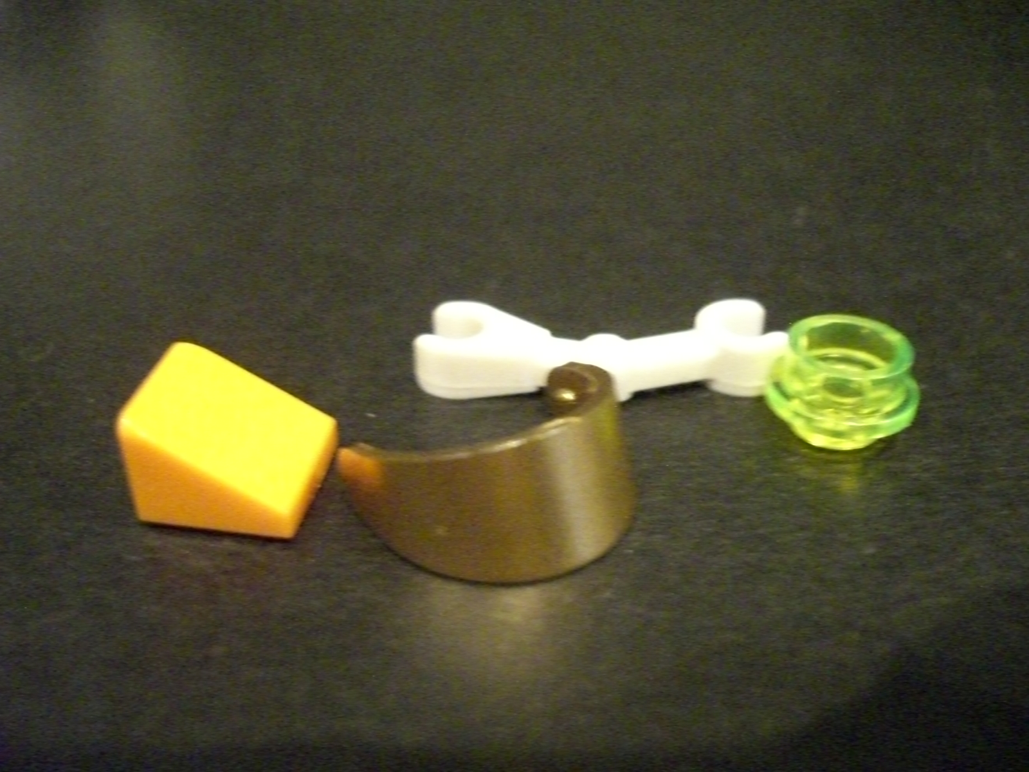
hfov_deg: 49.0
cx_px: 514
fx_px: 1130
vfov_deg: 37.7
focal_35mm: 38
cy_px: 386
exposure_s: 1/13
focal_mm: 6.3
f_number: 3.1
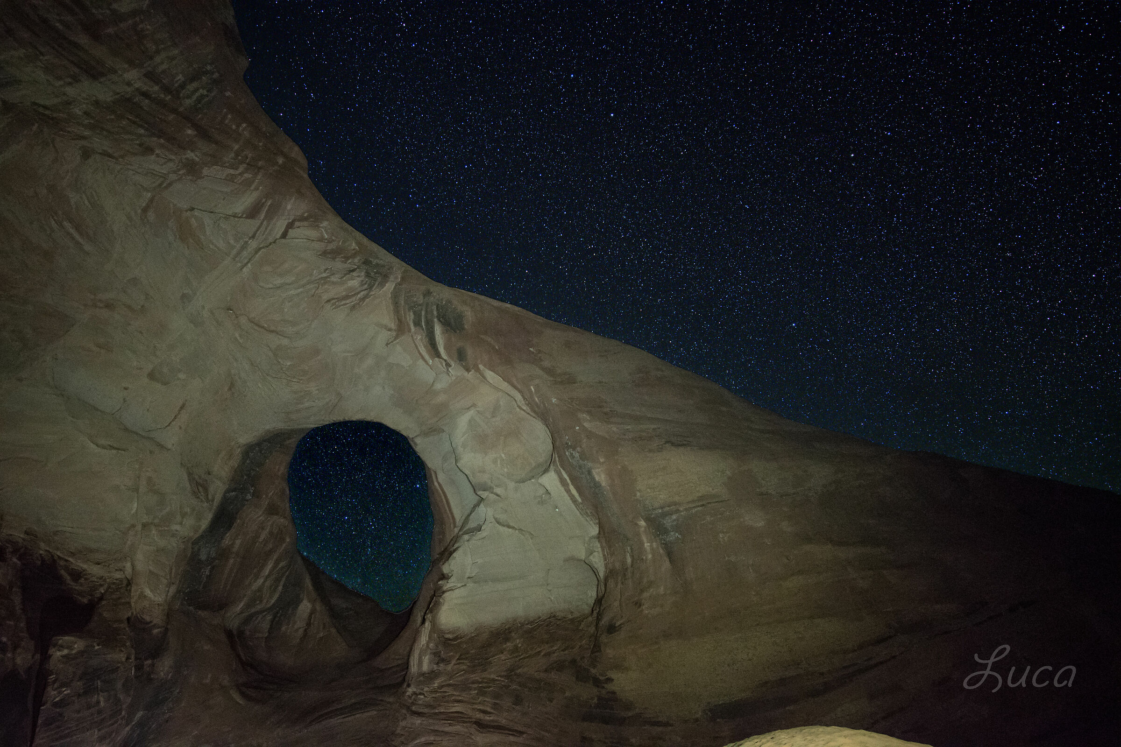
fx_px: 467
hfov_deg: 100.4
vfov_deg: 77.3
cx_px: 560
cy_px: 374
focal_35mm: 15
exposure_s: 13
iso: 3200
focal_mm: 10
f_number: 2.8
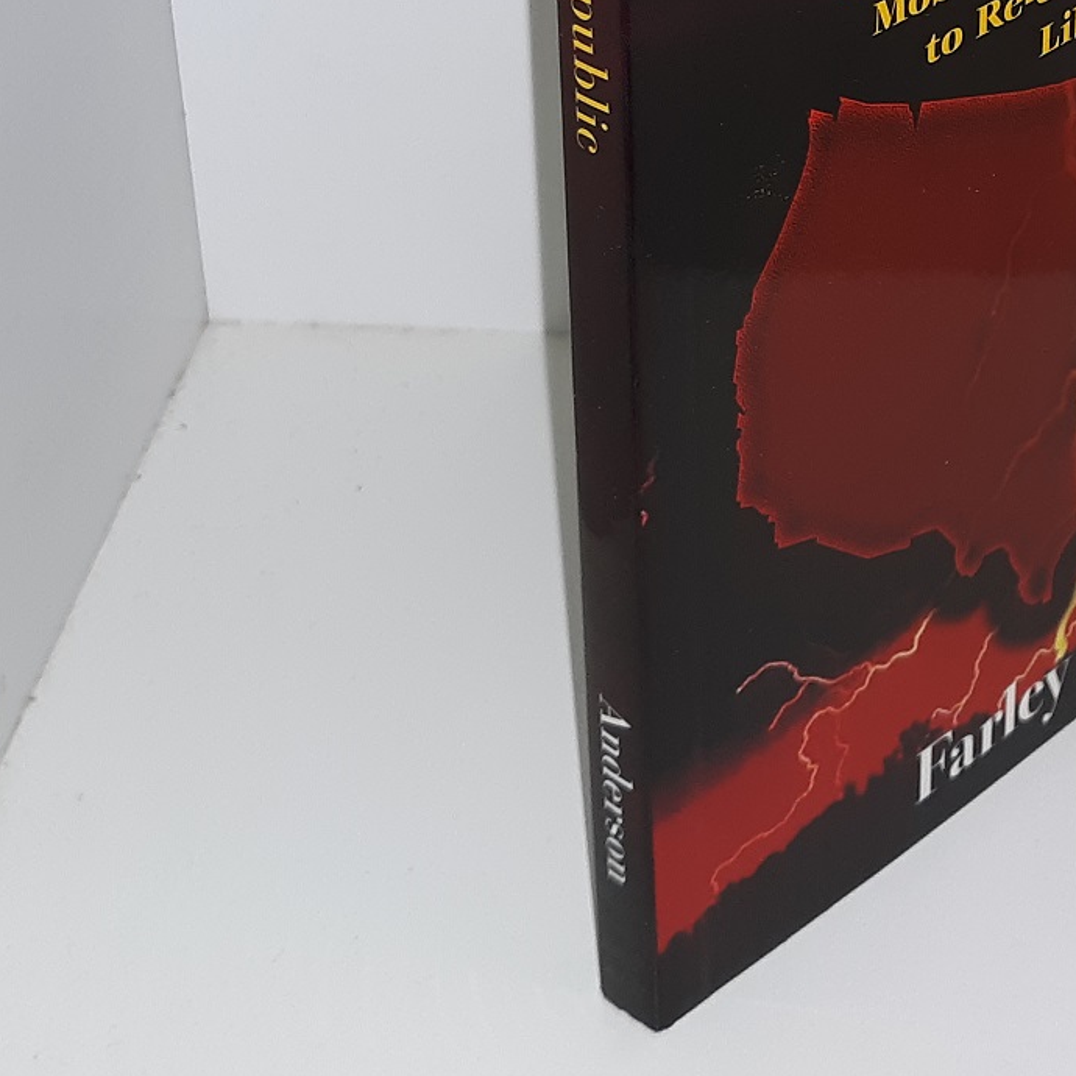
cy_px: -106
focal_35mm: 74
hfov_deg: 22.6
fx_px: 2602
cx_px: 1043
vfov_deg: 22.1
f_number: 1.7
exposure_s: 1/120
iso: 50
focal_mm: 3.7
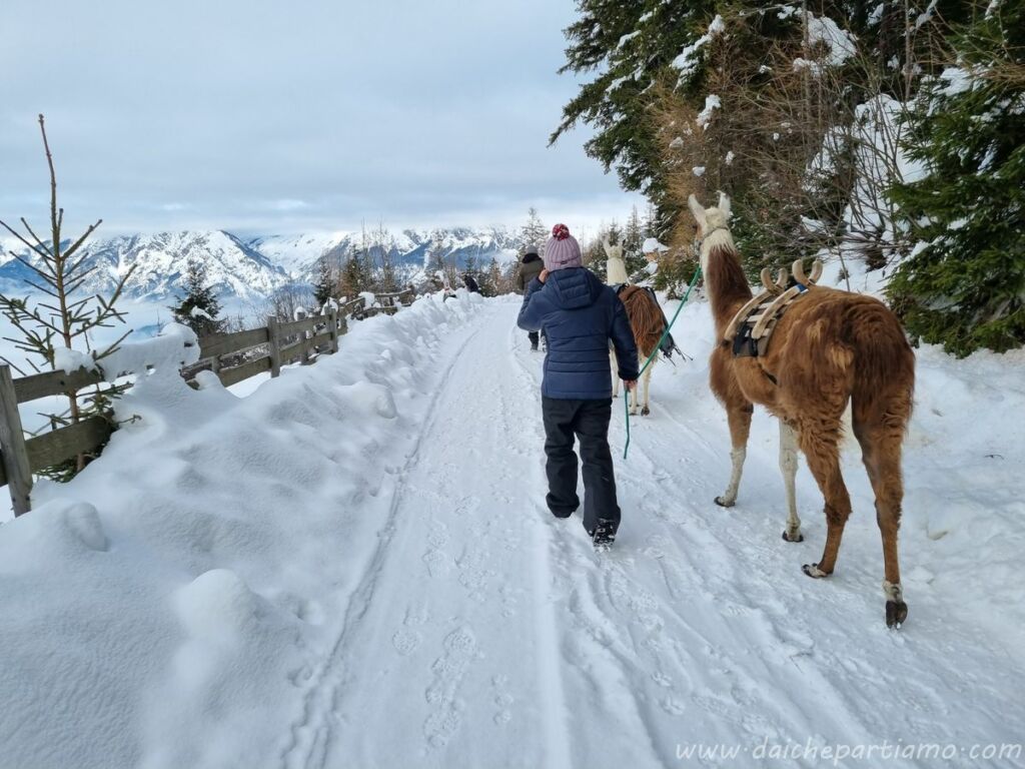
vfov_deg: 53.1
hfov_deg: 67.3
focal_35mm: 26
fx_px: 770
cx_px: 512
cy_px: 384
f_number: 1.8
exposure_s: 1/1460
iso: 50
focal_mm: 5.4
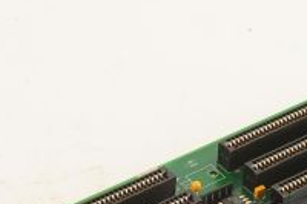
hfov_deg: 13.7
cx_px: 184
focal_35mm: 150
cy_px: 246
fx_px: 1278
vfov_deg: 9.0
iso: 1600
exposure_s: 1/125
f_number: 13
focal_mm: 50
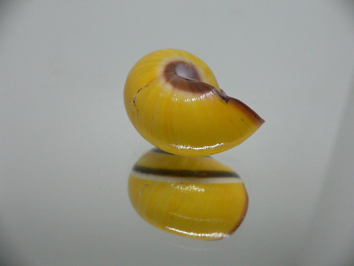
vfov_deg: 40.7
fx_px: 358
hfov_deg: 52.6
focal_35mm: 35
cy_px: 133
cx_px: 177
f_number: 2.8
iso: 200
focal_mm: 4.6
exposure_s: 1/60
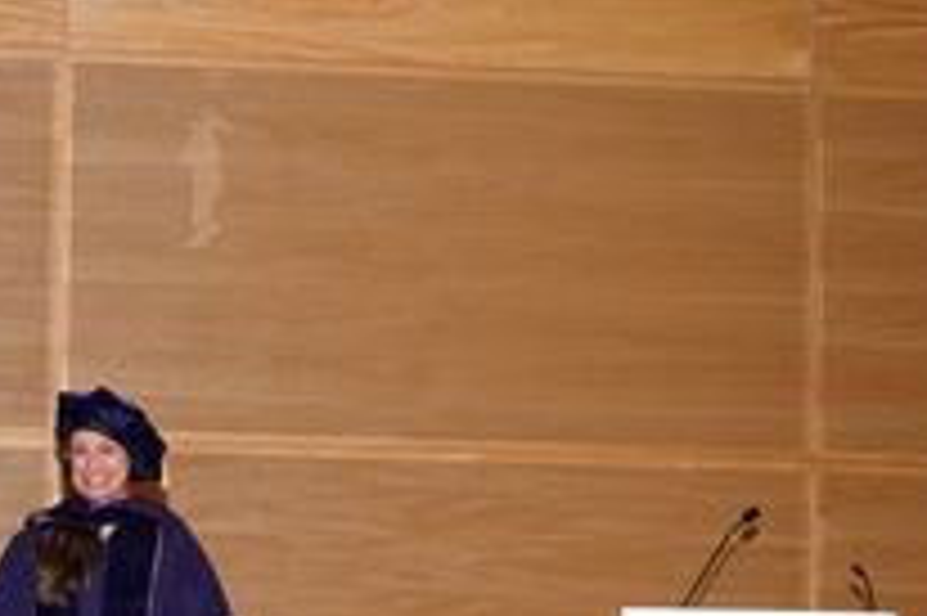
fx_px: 3190
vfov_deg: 11.0
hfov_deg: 16.0
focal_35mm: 124
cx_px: -106
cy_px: 452
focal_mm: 54
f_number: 5
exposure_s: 1/100
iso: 1600
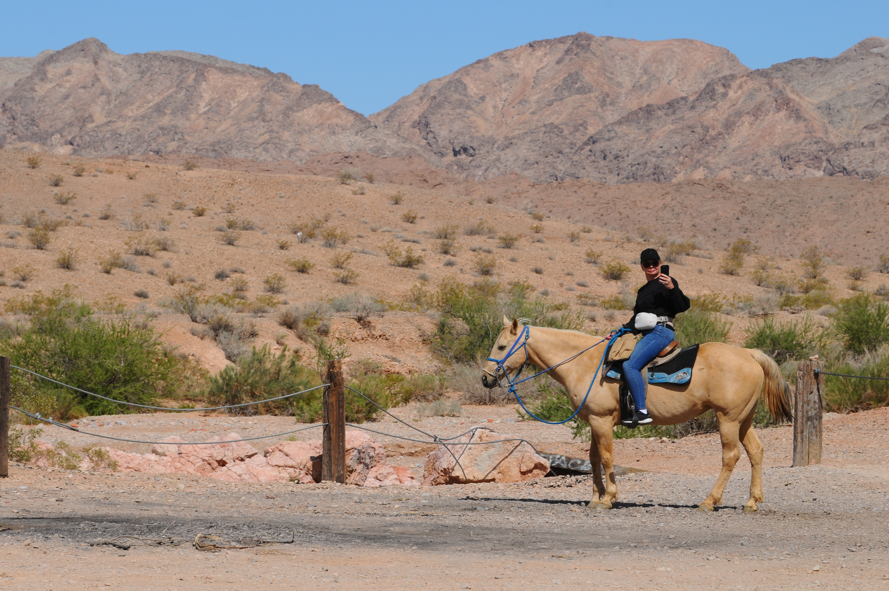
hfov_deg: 11.4
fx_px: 4440
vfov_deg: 7.6
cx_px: 444
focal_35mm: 180
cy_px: 296
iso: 200
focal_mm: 120
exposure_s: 1/500
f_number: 11
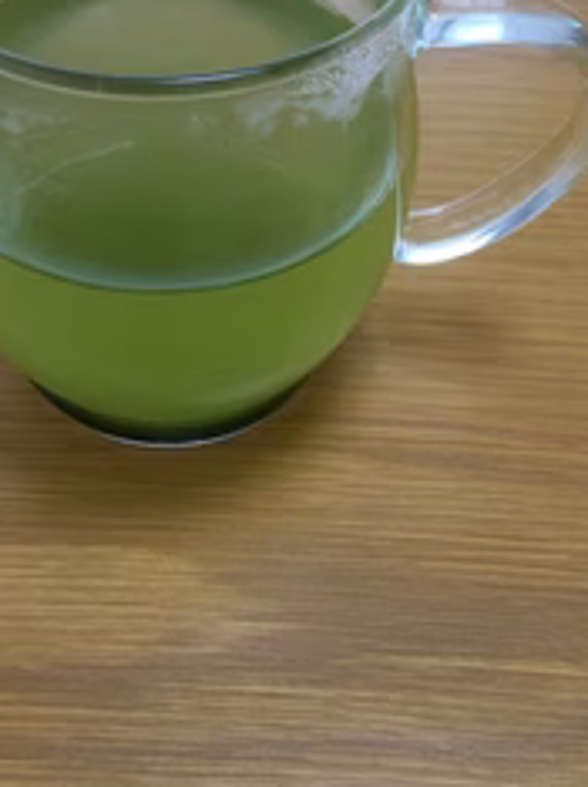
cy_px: 229
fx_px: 1203
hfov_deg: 27.4
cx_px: 249
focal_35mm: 53
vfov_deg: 35.6
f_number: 2.4
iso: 32
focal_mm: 3.3
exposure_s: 1/30
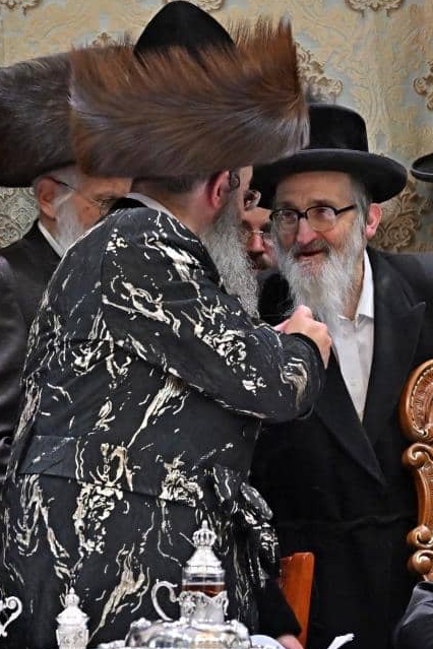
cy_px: 318
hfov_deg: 6.2
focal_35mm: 221
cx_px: 311
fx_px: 3987
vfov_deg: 9.3
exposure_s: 1/200
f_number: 4
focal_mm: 92
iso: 1250
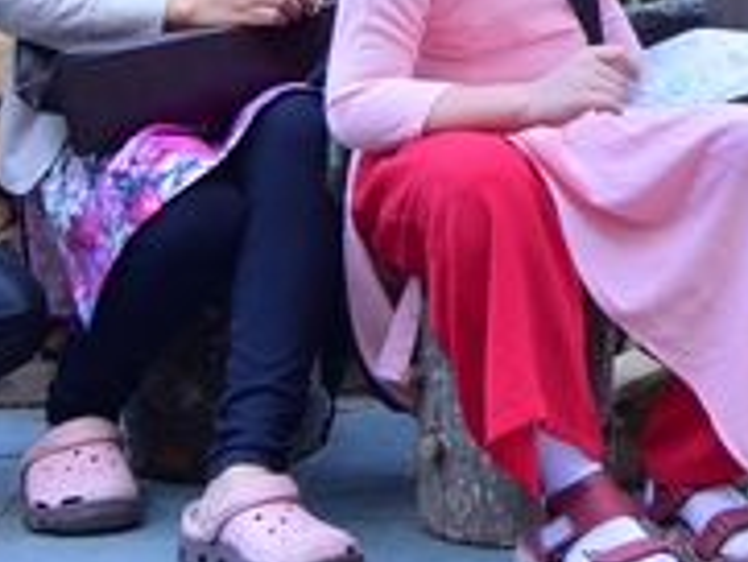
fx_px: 3287
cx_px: 847
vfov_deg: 9.6
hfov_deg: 12.7
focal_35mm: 152
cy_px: -180
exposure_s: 1/160
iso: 200
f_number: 4
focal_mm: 44
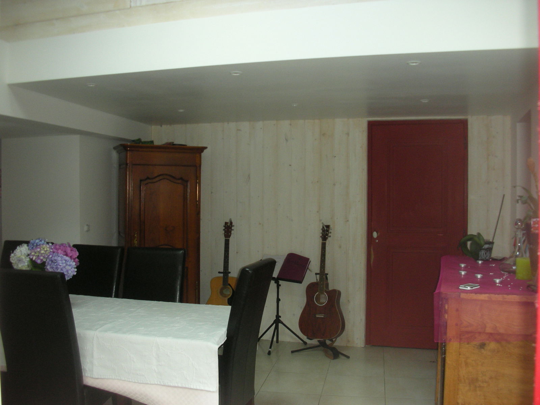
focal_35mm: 35
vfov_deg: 40.7
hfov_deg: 52.6
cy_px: 202
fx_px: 546
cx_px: 270
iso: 136
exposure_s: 1/60.1
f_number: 3
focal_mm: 5.8
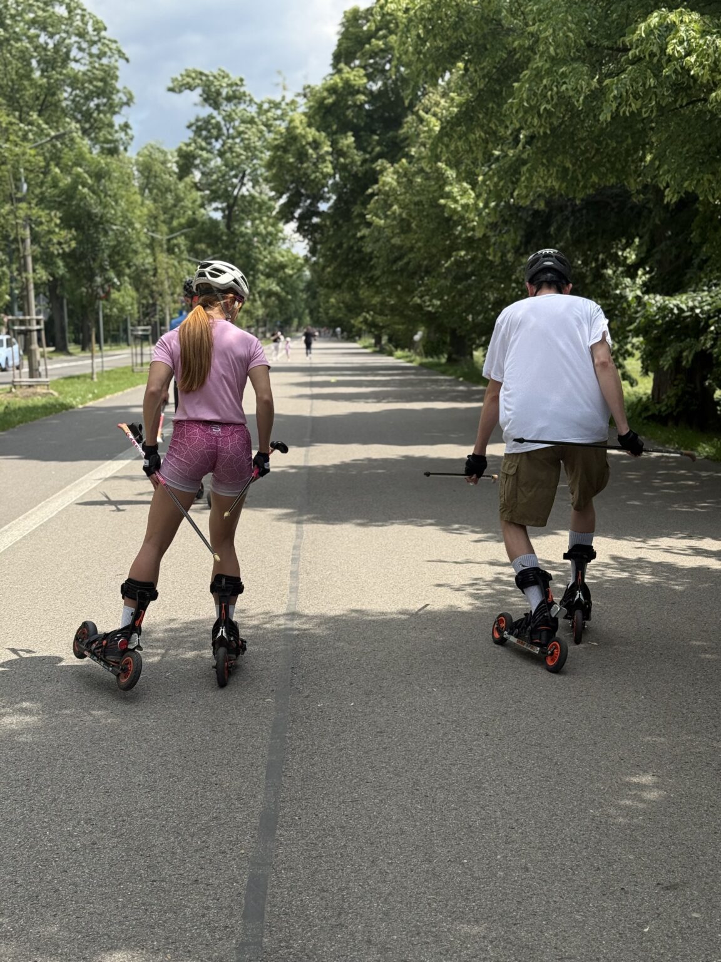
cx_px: 360
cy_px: 481
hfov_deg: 30.3
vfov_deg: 39.7
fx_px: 1333
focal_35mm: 48
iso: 64
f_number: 1.78
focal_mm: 6.76
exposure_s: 1/3226
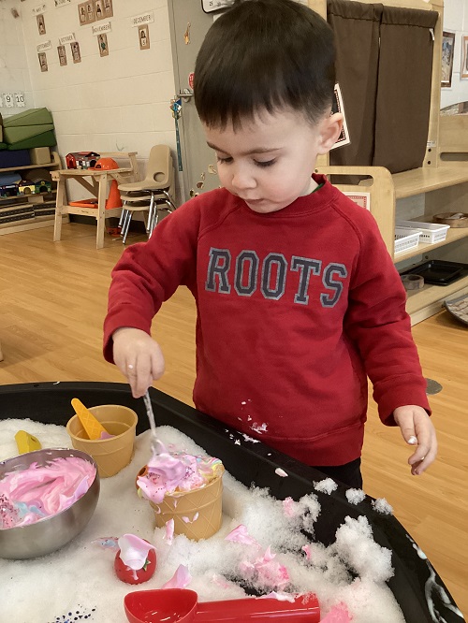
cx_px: 234
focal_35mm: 31
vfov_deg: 58.3
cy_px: 312
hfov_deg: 45.5
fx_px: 558
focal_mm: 3.3
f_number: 2.4
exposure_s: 1/60
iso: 320
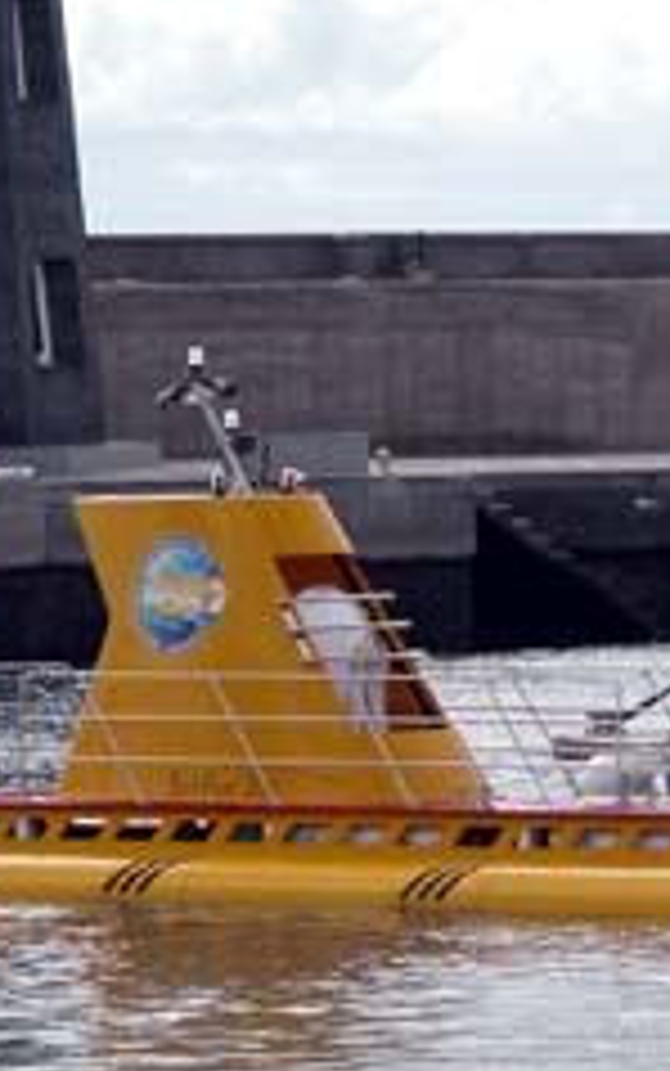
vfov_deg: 6.6
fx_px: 9308
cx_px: 733
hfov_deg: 4.1
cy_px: 738
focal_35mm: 319
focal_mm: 41.1
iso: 100
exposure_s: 1/505
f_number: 6.2
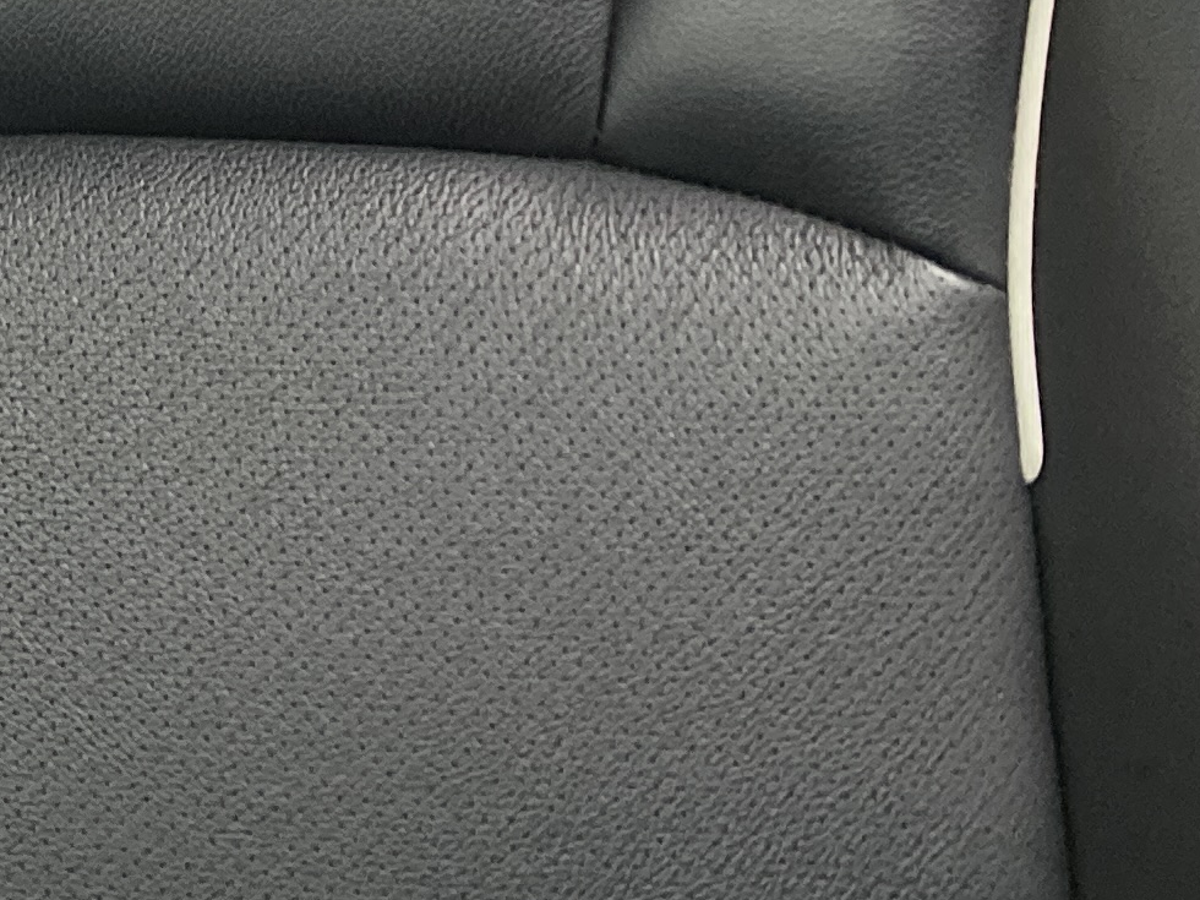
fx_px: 3709
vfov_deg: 12.6
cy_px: -703
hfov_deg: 15.1
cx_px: -1166
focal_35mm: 107
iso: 500
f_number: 1.8
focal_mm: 4.25
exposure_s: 1/30
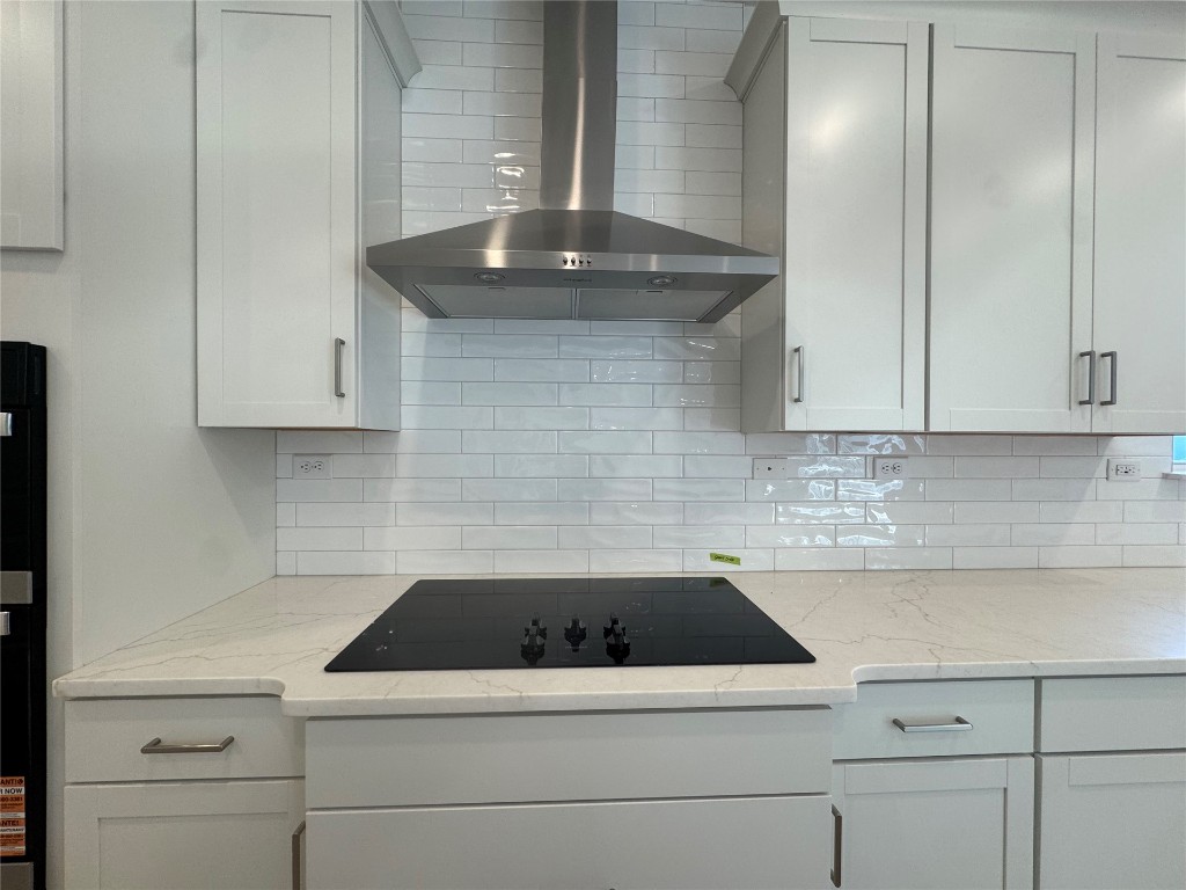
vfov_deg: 85.7
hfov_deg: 102.1
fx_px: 480
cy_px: 445
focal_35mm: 14
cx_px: 593
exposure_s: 1/120
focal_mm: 2.22
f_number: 2.2
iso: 125
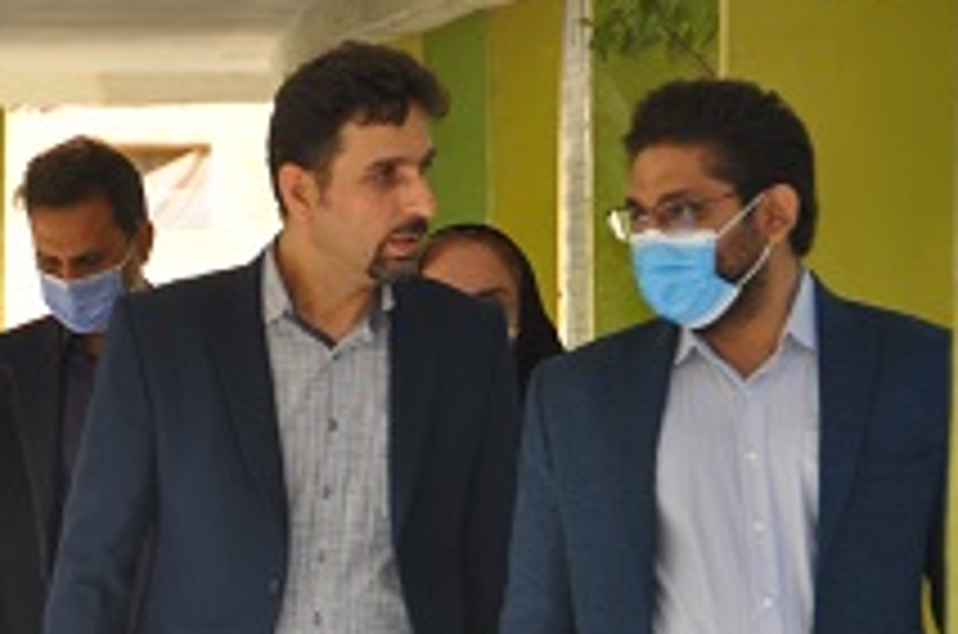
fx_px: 9962
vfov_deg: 3.6
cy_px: 659
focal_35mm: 375
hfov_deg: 5.5
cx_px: 31
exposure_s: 1/200
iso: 200
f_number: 5.6
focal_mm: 105
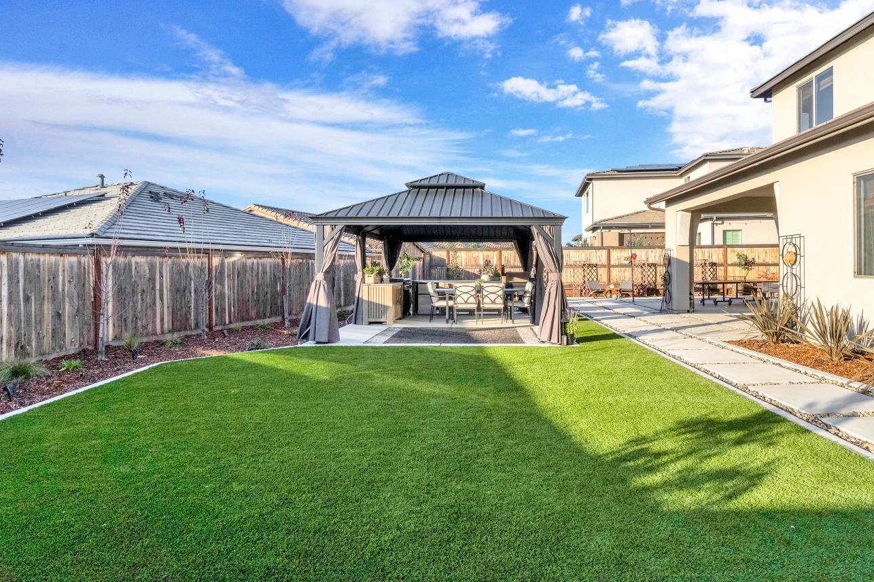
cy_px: 276
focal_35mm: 21
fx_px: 510
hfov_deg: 81.0
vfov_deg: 59.4
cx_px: 482
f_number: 9
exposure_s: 1/640
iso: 400
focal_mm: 12
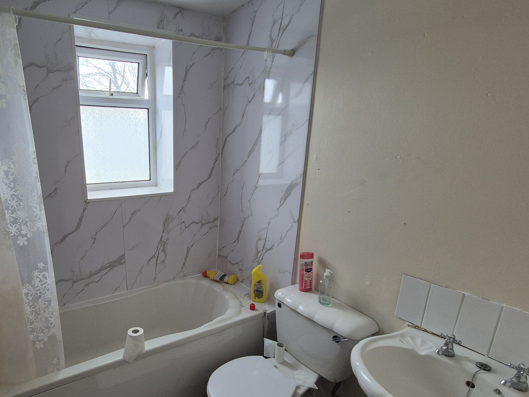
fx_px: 275
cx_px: 167
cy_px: 227
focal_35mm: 18
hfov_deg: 84.0
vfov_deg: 71.2
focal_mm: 2.2
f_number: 2.2
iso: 320
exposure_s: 1/50
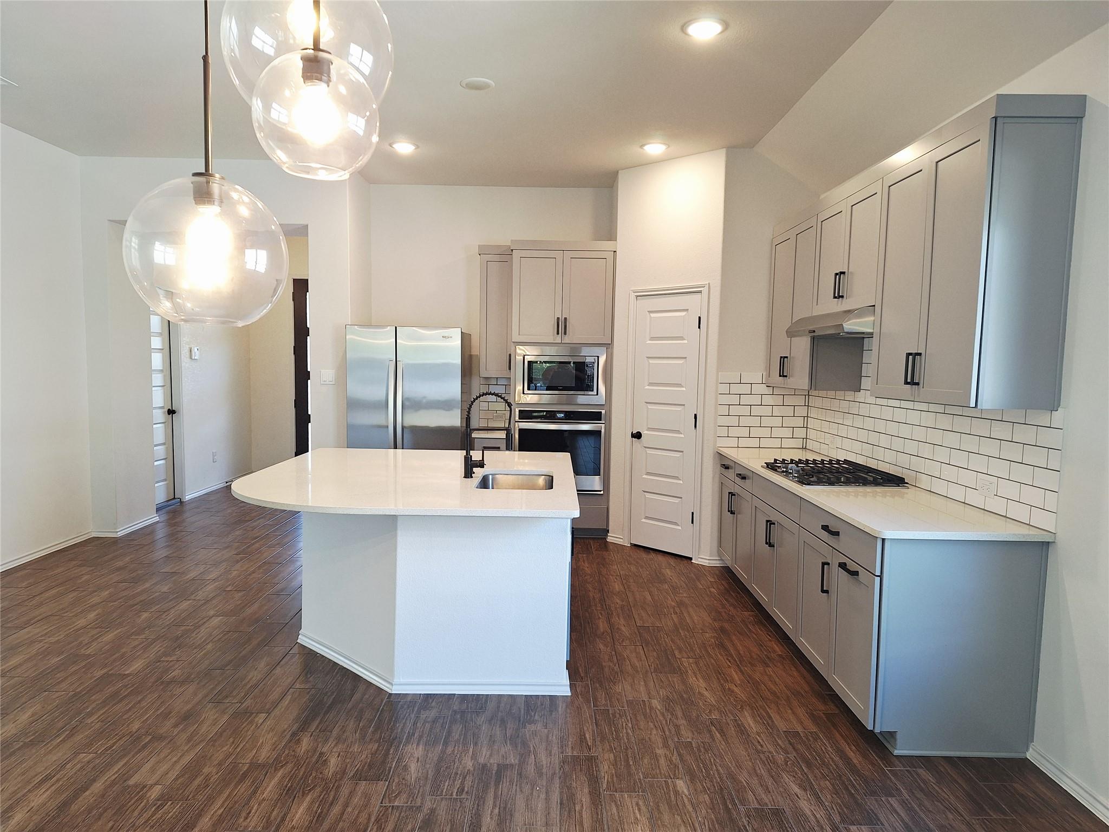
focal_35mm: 23
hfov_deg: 73.9
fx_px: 737
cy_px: 416
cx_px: 554
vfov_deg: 58.9
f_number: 1.8
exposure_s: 1/40
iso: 64
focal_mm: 5.54
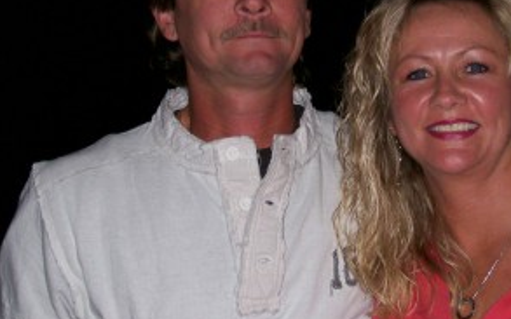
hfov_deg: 22.6
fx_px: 1267
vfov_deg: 14.3
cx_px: 363
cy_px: 107
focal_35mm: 91
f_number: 3.4
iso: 140
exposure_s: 1/83.6
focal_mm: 9.4
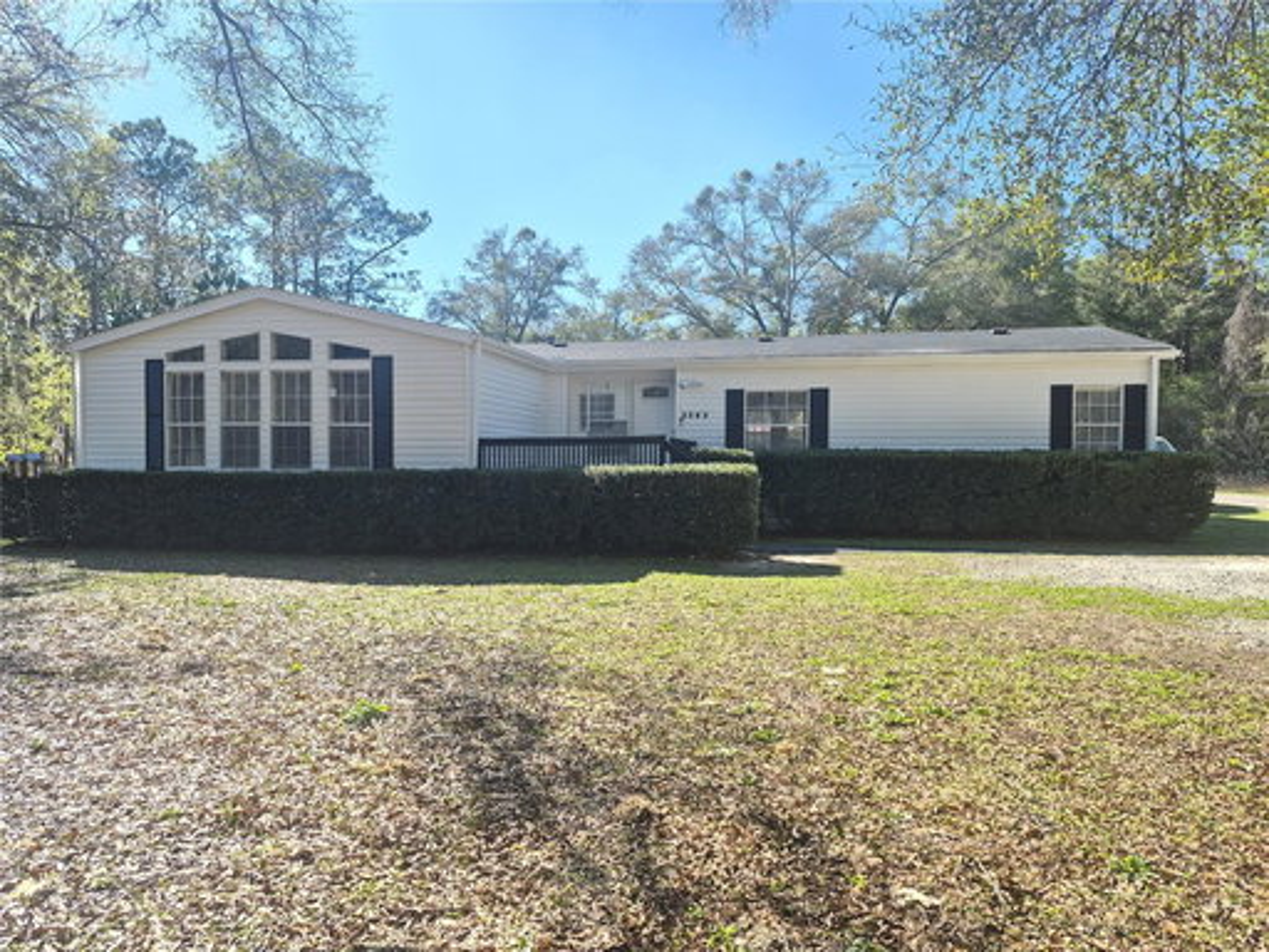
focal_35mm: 23
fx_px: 843
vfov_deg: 58.9
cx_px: 634
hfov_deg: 73.9
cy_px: 476
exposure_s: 1/1720
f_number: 1.8
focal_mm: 5.4
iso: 80
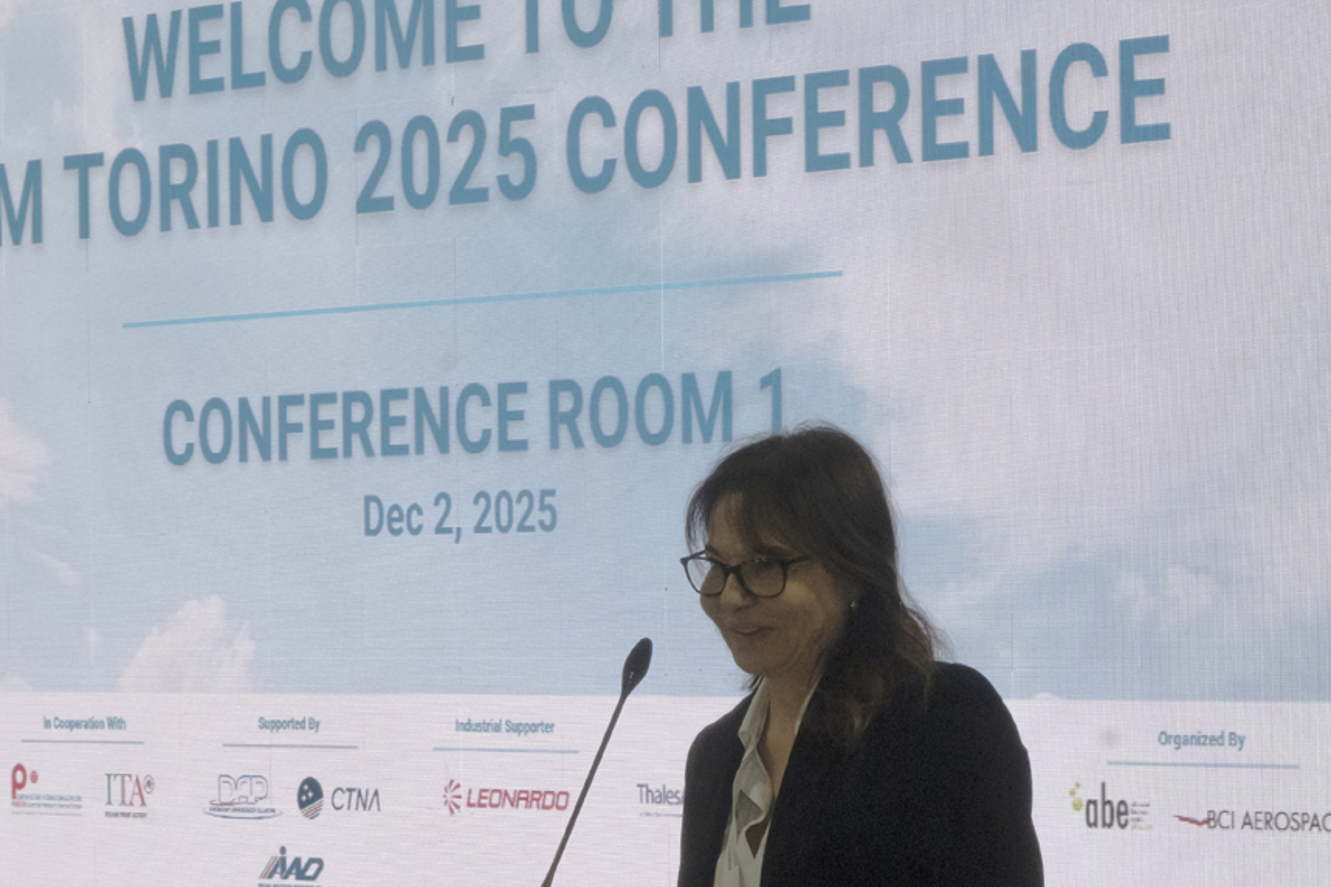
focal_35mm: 123
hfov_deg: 16.6
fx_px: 4546
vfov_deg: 11.1
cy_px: 588
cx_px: 500
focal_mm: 58.6
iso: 2500
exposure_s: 1/125
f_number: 16
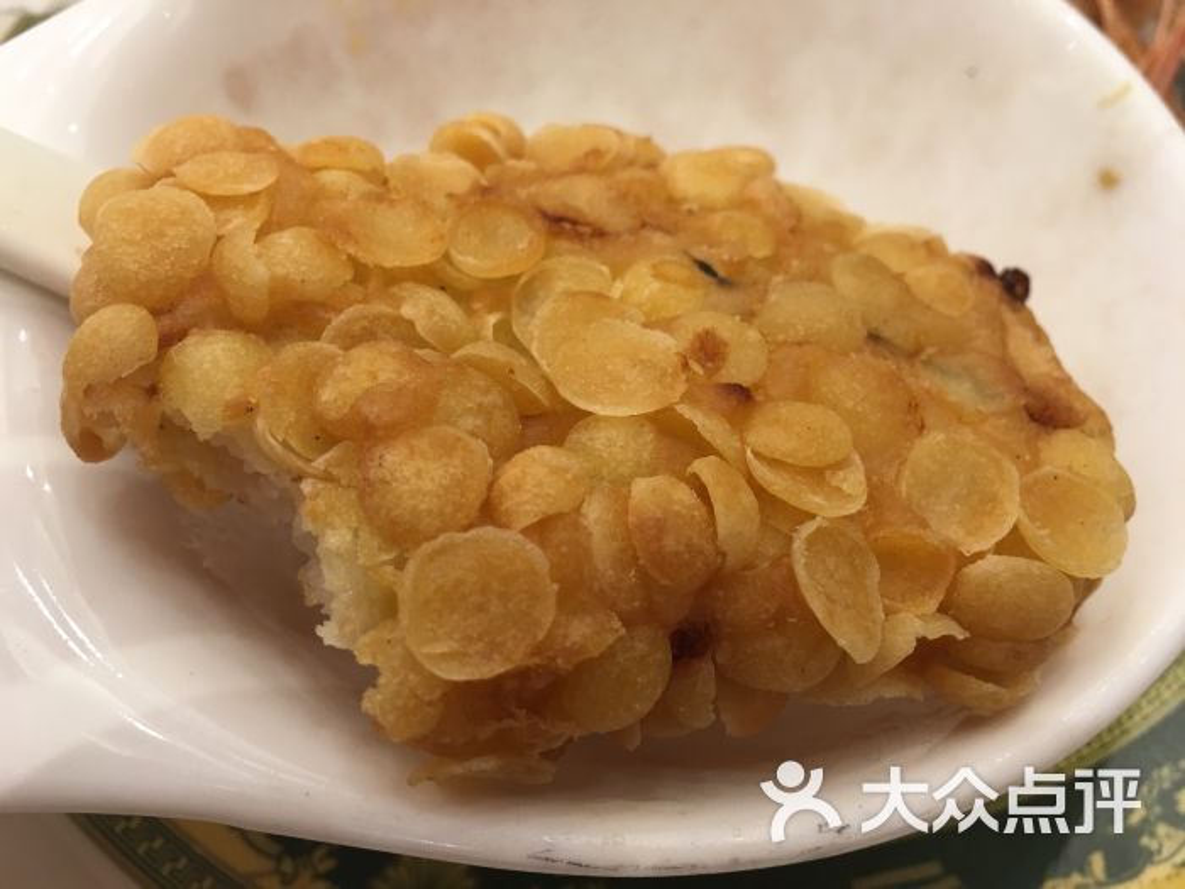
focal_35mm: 29
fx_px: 993
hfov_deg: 61.7
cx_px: 592
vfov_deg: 48.2
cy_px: 444
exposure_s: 1/33
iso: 40
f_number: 2.2
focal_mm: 4.15
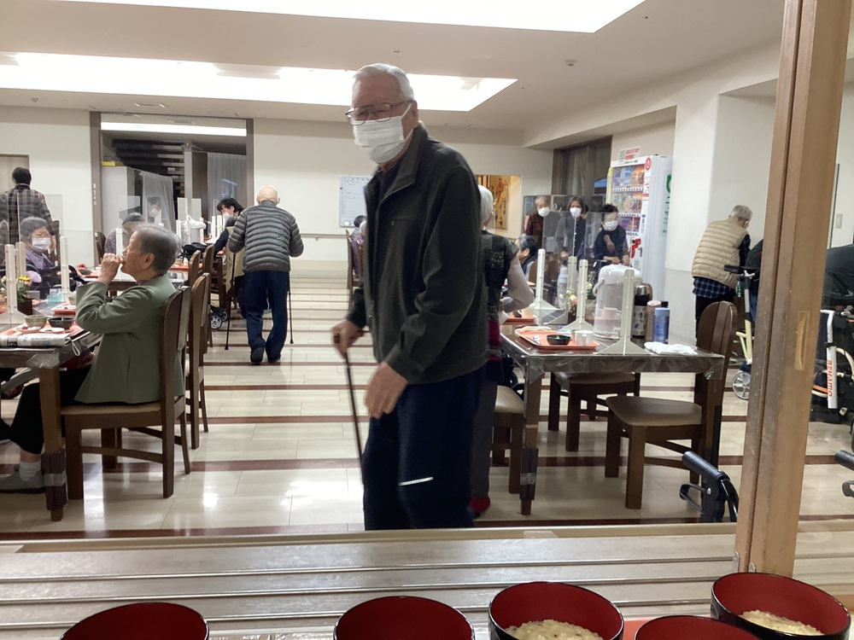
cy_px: 320
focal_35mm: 31
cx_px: 427
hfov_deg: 58.4
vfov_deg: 45.4
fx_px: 765
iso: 125
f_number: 2.4
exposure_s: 1/60
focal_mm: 3.3
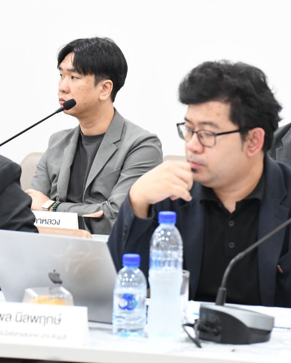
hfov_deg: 9.1
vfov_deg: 11.3
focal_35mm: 170
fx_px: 1829
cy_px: 181
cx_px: 202
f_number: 5.3
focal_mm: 80
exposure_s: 1/50
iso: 4500
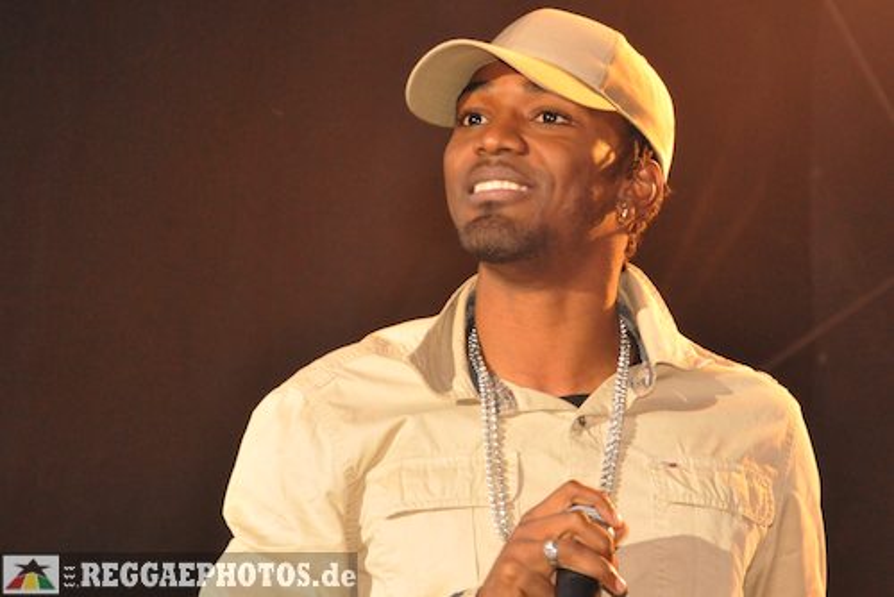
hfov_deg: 12.2
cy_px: 298
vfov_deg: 8.2
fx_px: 4174
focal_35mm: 168
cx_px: 447
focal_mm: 112
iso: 2000
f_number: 9
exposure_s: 1/100
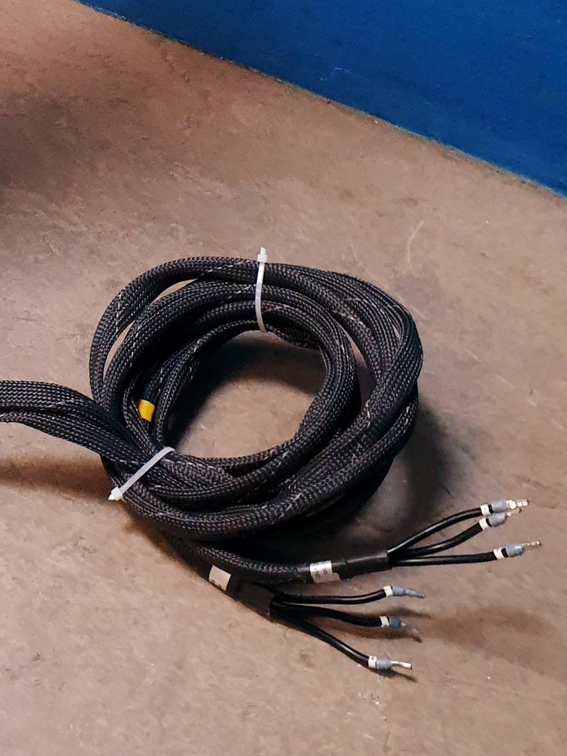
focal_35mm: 60
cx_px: -59
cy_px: 112
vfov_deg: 31.1
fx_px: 1310
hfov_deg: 23.0
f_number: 2.4
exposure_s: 1/50
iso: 320
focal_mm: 4.3
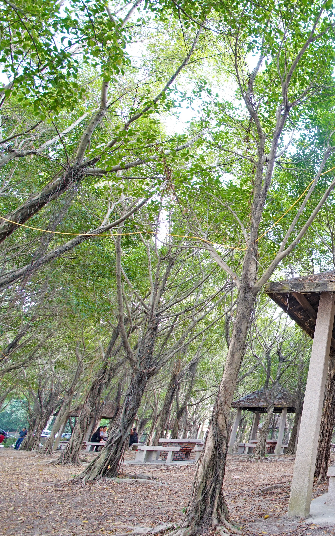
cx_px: 426
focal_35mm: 23
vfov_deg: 77.1
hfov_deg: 36.6
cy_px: 259
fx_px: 336
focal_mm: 12
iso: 640
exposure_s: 1/50
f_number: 4.5
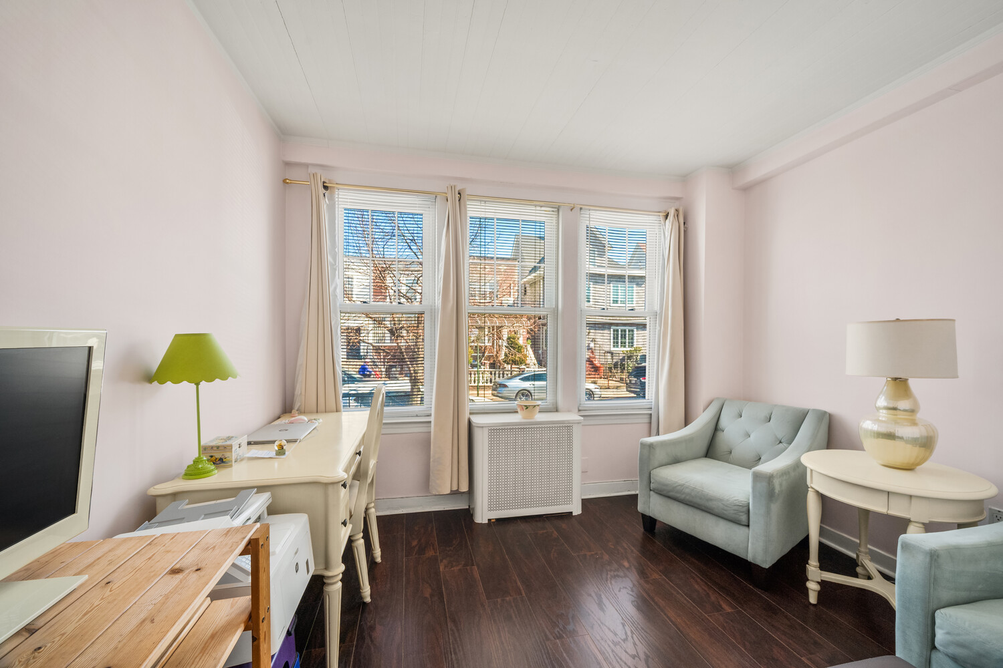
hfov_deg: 104.3
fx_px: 390
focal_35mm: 14
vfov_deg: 81.2
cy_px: 334
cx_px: 502
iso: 400
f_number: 9
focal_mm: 14
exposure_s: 1/4
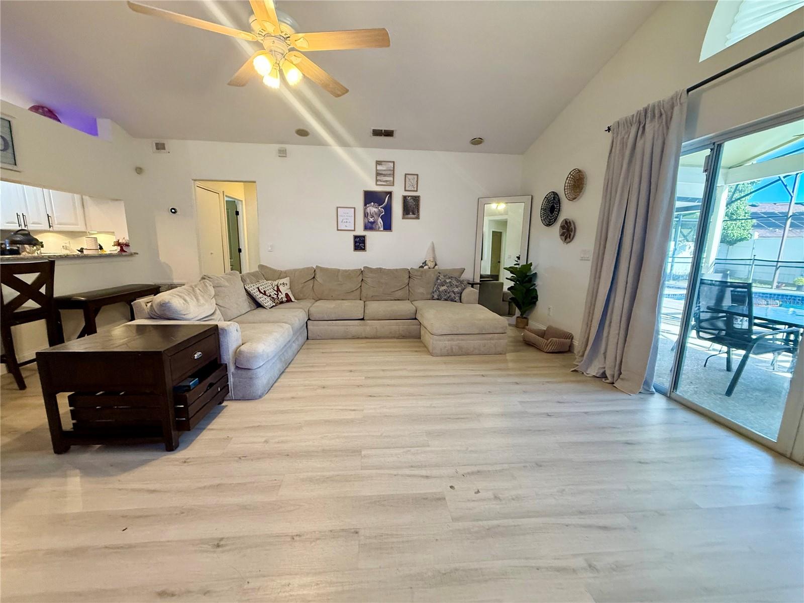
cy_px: 302
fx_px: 325
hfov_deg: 102.1
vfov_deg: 85.7
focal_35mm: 14
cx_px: 402
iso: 500
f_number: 2.2
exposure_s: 1/60
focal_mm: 2.22
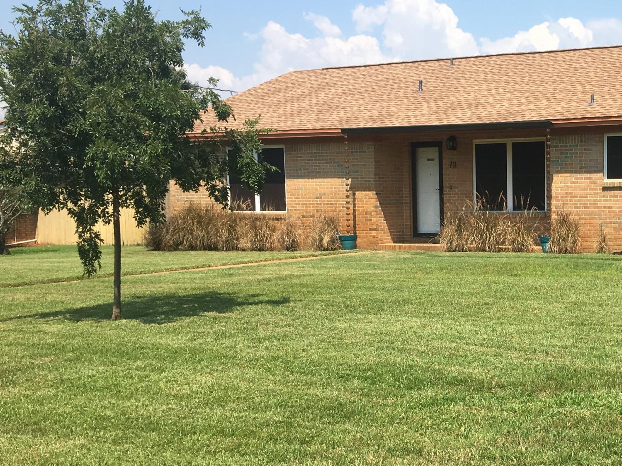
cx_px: 612
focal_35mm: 58
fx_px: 1042
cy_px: 298
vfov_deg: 25.1
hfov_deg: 31.0
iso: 25
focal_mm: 4.15
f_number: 2.2
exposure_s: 1/1538
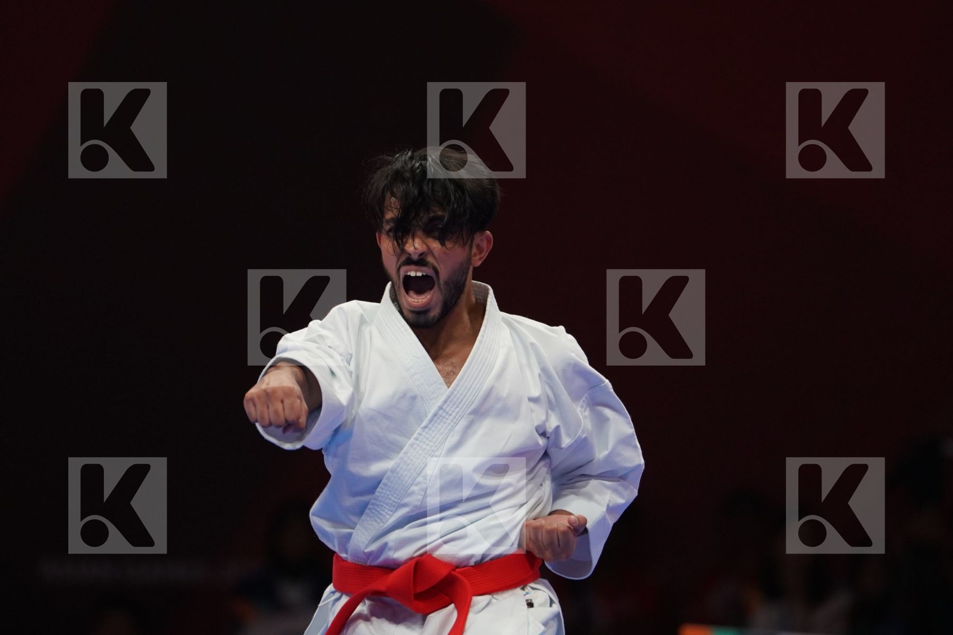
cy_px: 318
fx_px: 11117
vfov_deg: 3.3
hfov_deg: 4.9
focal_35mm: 420
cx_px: 476
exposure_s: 1/500
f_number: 4
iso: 1250
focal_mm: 280
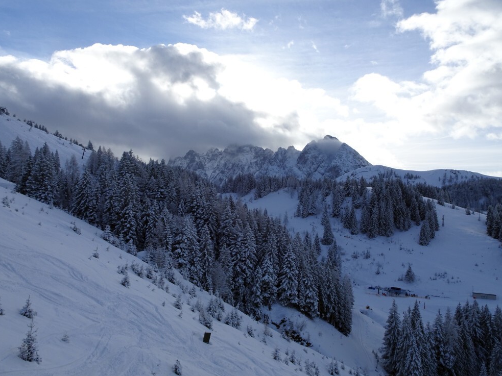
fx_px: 363
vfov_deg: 54.9
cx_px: 248
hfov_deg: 69.4
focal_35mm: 25
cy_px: 187
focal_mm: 4.1
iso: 80
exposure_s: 1/1250
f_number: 3.5
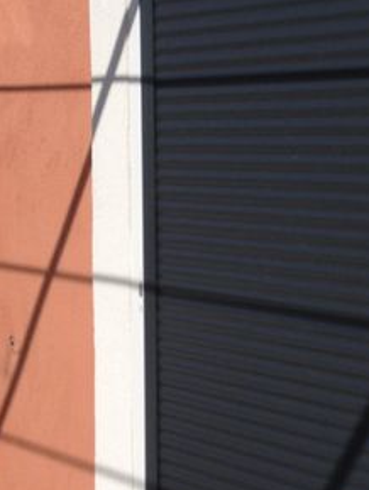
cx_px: 386
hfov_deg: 15.9
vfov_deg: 21.5
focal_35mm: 91
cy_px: 267
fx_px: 1291
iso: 50
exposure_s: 1/3623
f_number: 2.4
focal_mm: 4.12
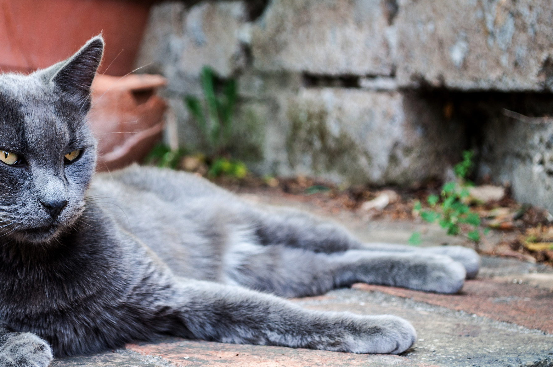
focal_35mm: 113
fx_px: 1729
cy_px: 167
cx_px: 190
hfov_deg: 18.1
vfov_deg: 12.1
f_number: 5.6
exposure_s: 1/20
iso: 200
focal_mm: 55
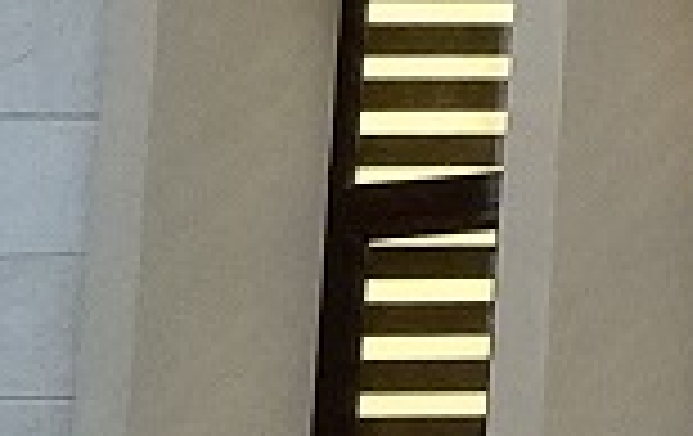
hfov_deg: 8.5
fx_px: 4088
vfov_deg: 5.9
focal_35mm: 216
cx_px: 1890
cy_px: -548
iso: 200
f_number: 1.7
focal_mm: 4.2
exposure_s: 1/24
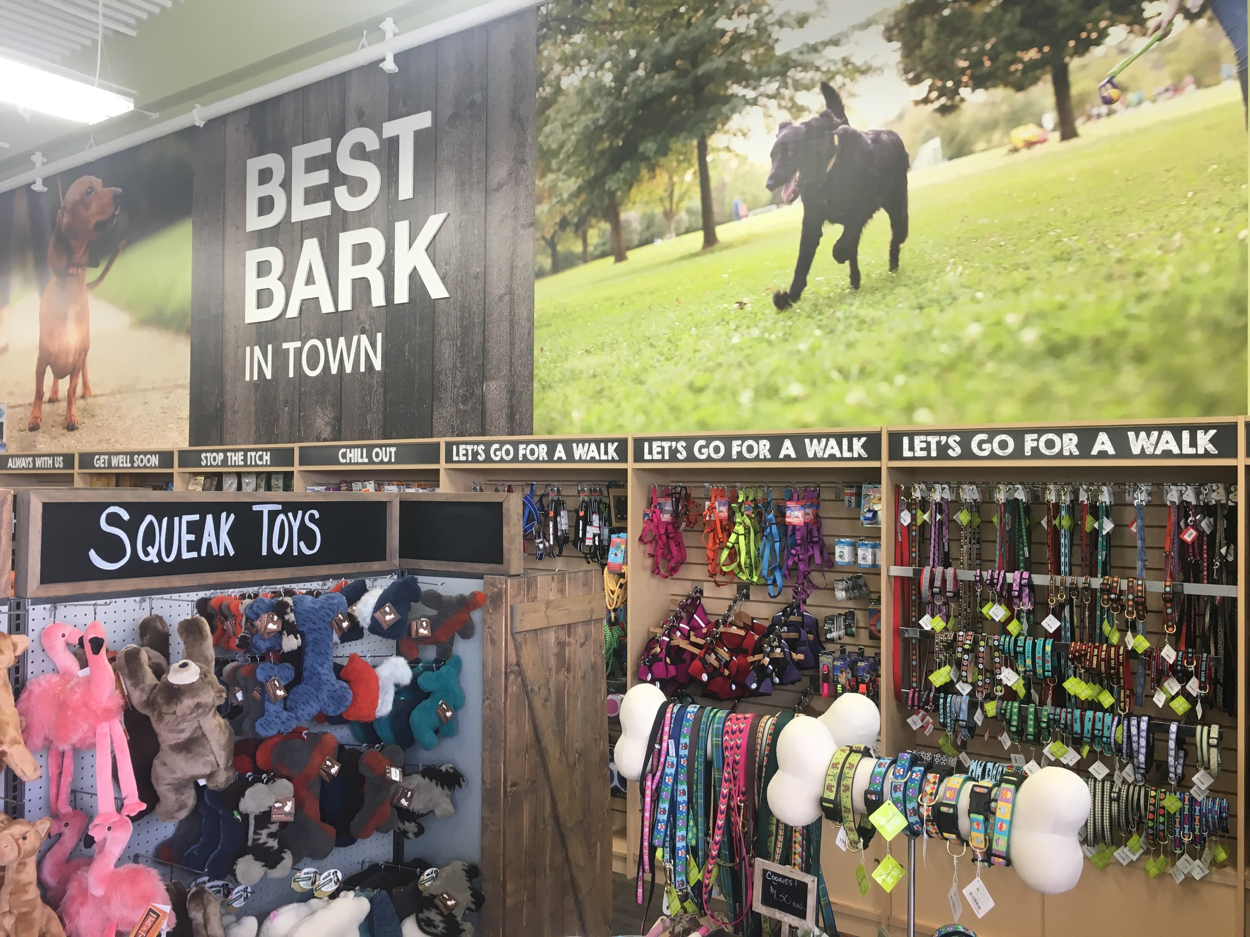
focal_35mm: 29
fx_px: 1047
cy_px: 468
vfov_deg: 48.2
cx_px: 625
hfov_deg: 61.7
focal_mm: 4.15
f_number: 2.2
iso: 25
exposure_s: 1/30
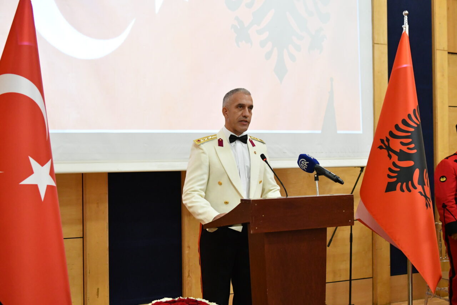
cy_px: 152
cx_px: 228
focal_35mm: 46
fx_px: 590
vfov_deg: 28.9
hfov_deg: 42.3
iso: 4000
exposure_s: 1/100
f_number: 2.8
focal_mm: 31
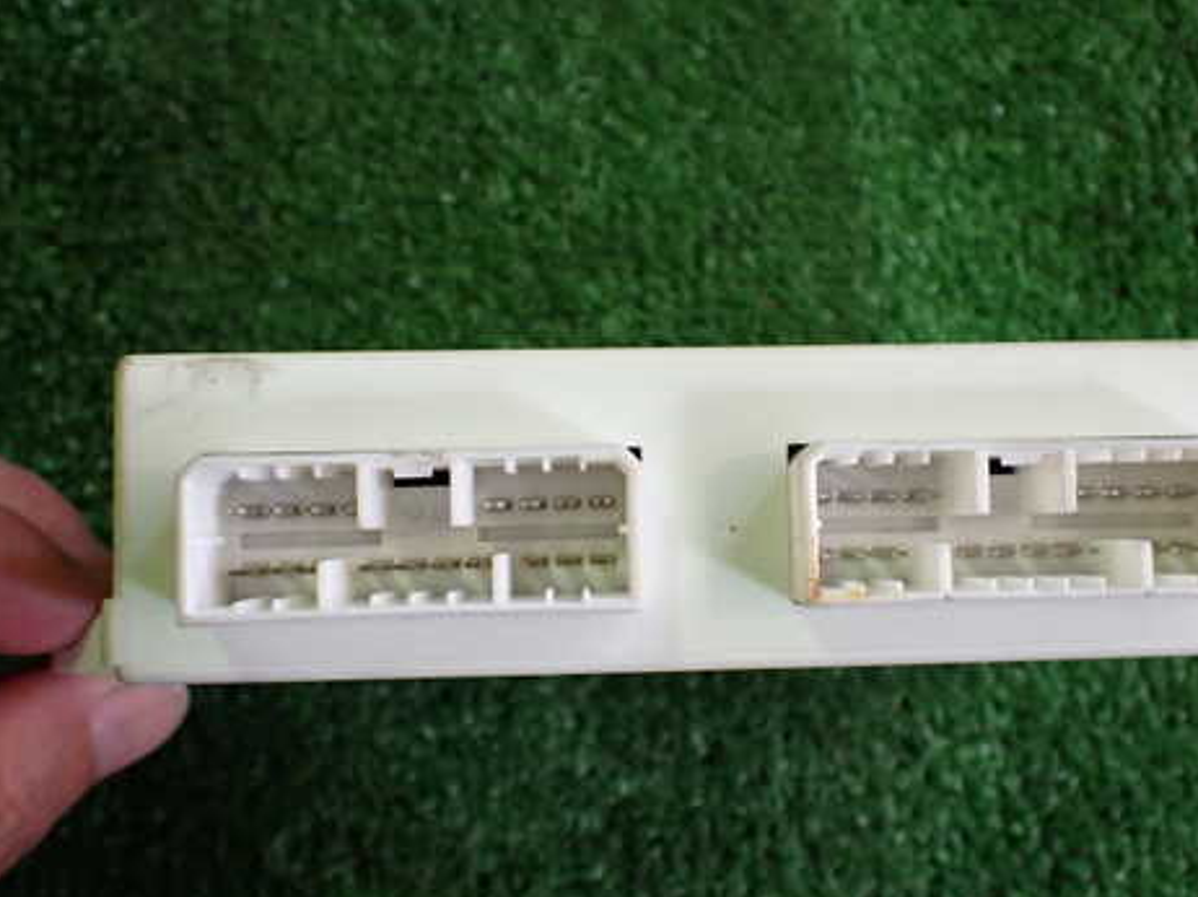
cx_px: 674
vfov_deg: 36.8
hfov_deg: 47.8
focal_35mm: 39
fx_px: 1349
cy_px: 456
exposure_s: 1/125
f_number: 2.3
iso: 320
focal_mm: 5.4
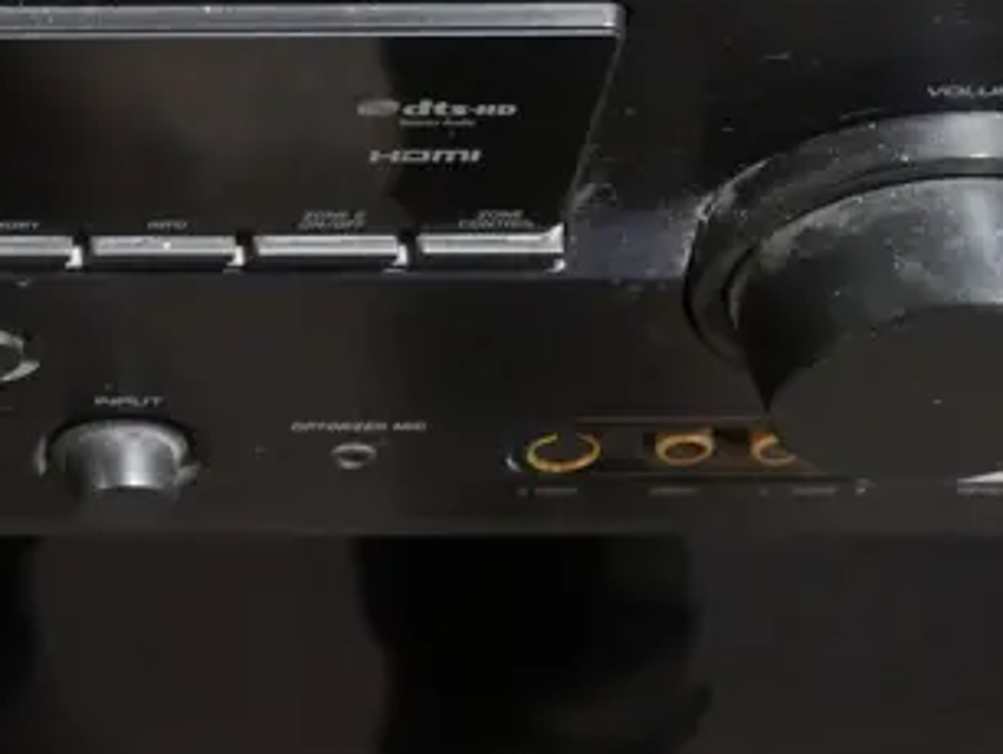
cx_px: -328
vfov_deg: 13.4
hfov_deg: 17.2
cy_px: -195
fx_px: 3103
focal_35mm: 107
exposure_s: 1/60
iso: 800
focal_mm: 16
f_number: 3.6
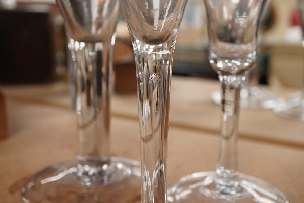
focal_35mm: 45
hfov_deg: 43.6
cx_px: 152
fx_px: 380
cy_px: 102
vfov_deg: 29.9
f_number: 8
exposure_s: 1/125
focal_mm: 30
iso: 1250
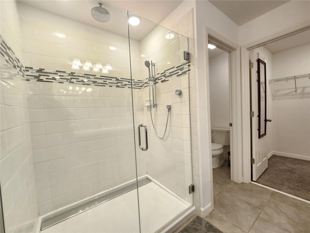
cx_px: 155
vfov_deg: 89.9
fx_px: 116
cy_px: 116
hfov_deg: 106.2
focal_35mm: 13
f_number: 2.2
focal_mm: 2.2
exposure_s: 1/60
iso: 200
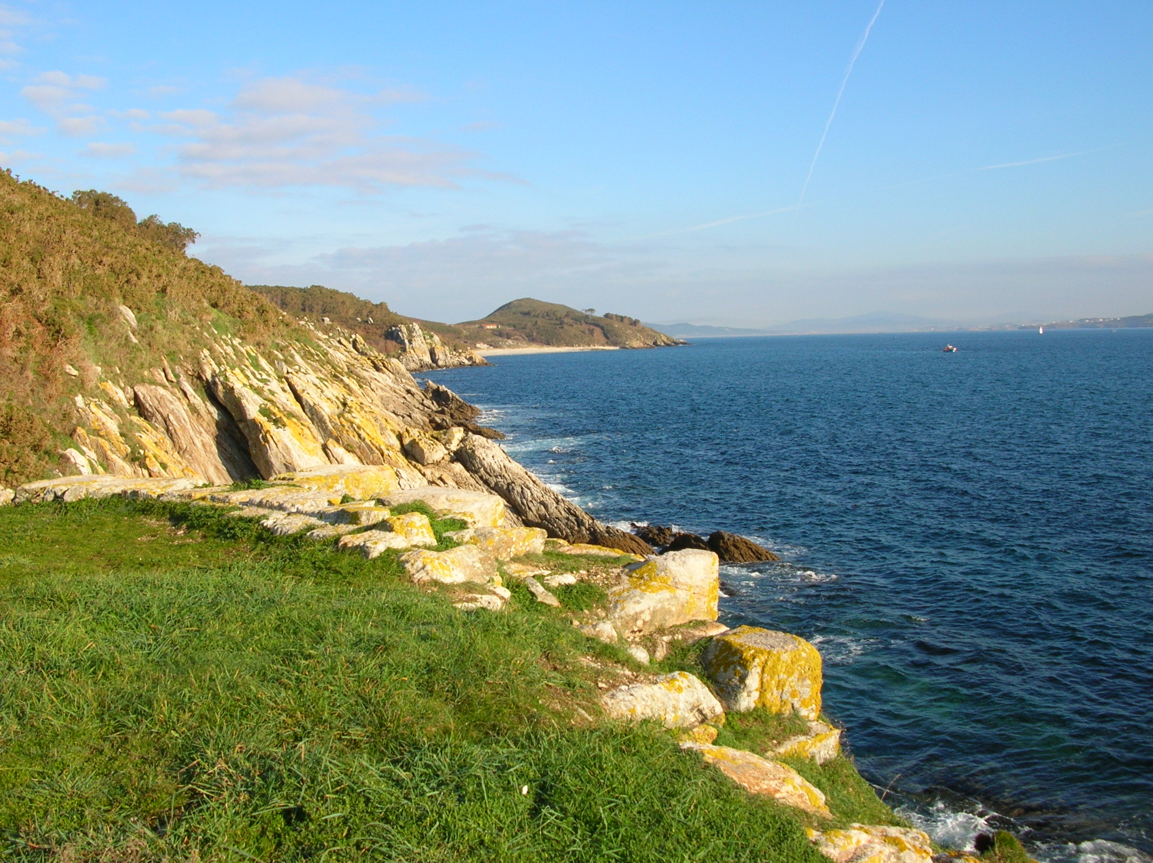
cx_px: 576
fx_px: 1165
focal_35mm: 35
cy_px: 432
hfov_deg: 52.7
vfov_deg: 40.6
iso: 50
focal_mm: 5.8
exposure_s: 1/191
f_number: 5.6
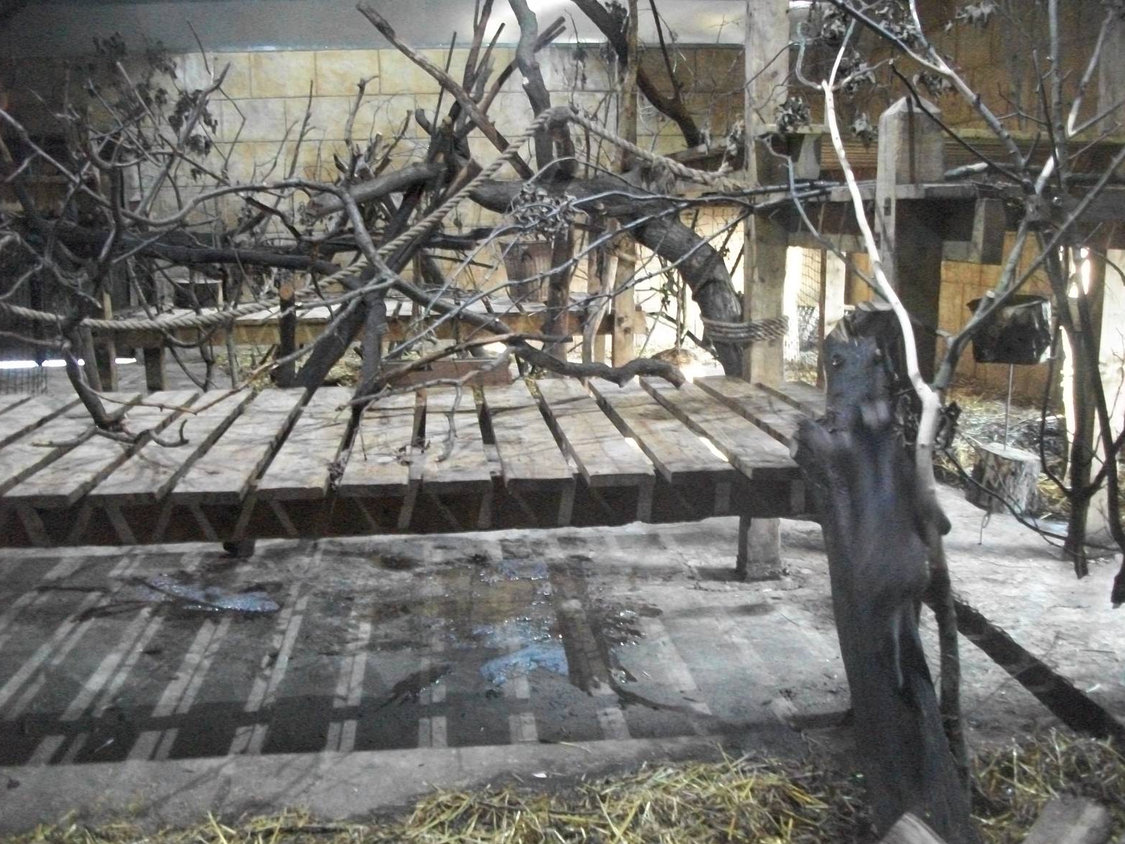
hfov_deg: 55.4
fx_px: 1072
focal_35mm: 33
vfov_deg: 42.9
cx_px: 565
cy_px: 423
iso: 800
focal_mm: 5.7
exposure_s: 1/10
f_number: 2.9
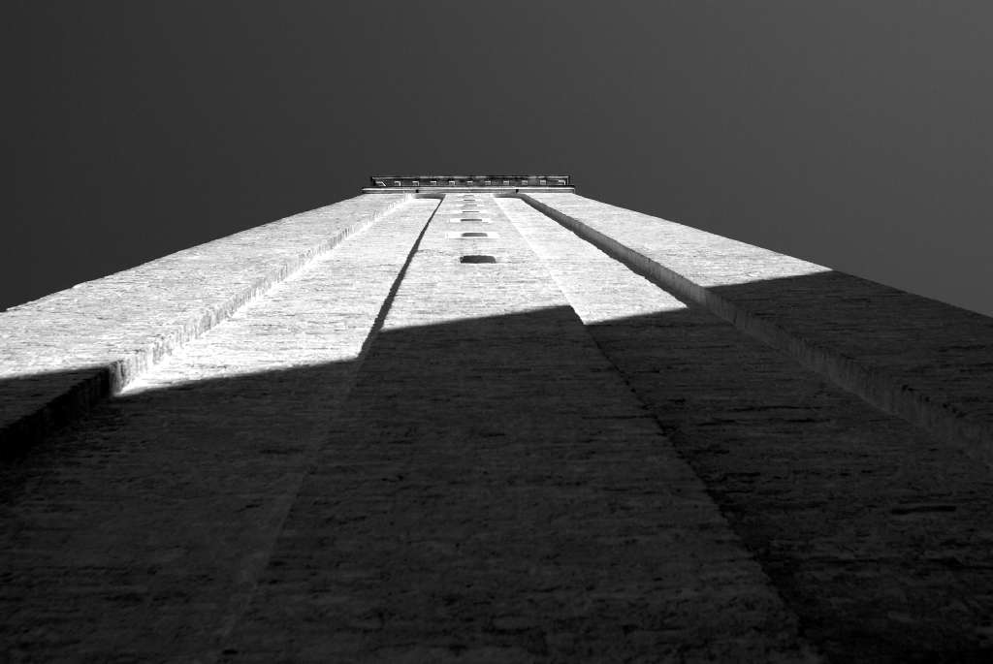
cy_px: 332
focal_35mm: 36
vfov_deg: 37.0
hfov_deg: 53.1
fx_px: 994
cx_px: 496
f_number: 5.6
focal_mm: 24
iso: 100
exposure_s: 1/800
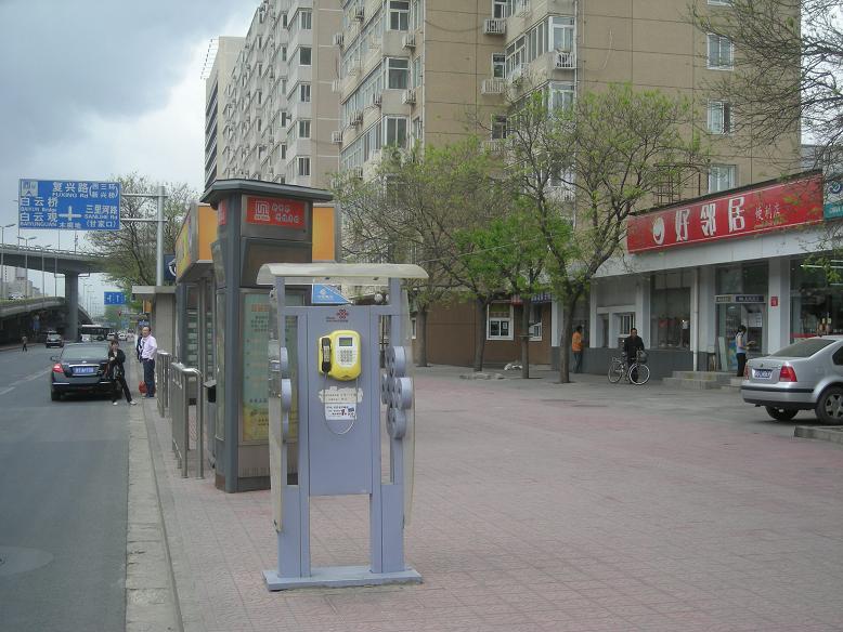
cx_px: 422
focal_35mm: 54
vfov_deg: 27.0
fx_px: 1315
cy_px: 316
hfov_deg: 35.5
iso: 50
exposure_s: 1/357
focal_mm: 8.8
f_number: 3.3
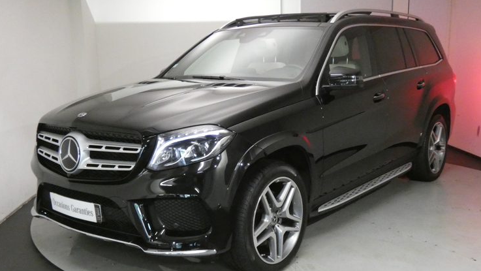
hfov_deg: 51.6
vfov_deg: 30.2
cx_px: 247
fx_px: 498
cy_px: 182
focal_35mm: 39
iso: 1600
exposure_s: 1/80
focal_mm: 6
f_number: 3.4
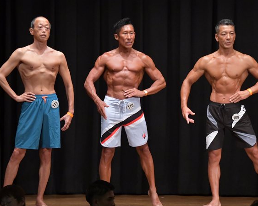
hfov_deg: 7.4
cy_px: 109
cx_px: 135
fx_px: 1992
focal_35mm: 261
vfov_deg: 5.9
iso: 6400
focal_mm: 135
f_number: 5.6
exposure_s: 1/400
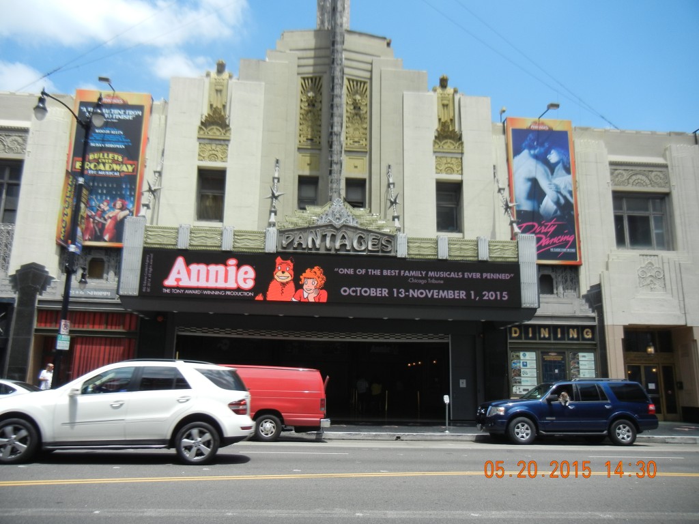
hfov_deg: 60.0
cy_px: 262
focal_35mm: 30
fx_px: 606
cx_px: 350
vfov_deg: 46.8
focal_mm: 5.4
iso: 160
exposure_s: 1/285
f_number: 7
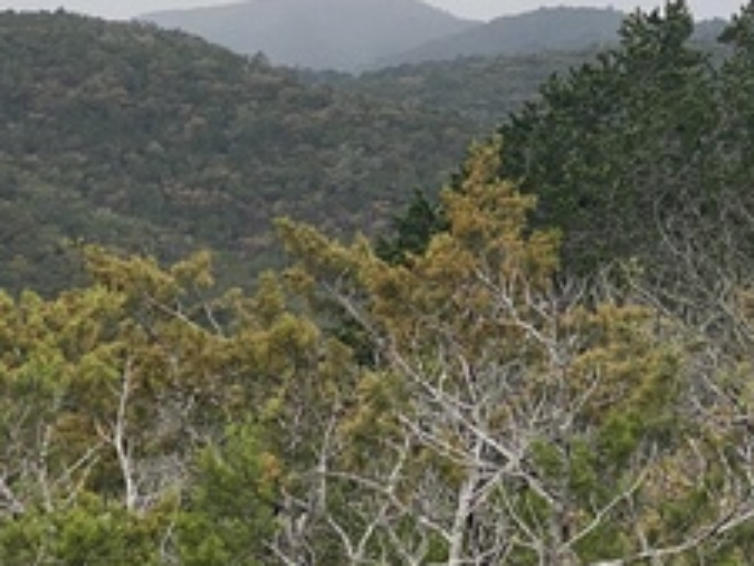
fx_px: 3225
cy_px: -30
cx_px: 556
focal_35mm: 148
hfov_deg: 13.3
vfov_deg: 9.9
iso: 20
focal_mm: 6
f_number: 2
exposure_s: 1/279
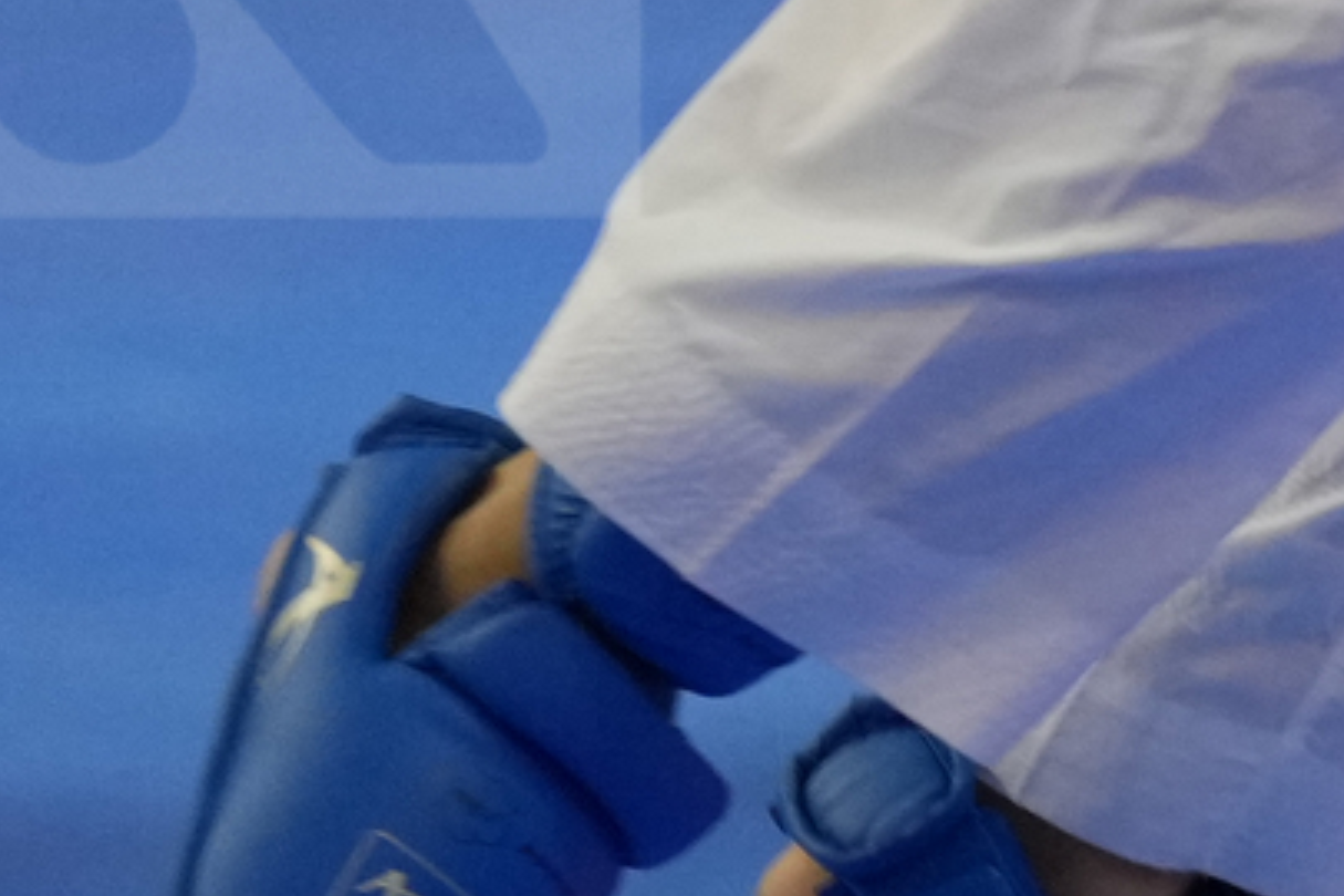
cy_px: -1590
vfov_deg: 1.6
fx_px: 32701
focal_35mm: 876
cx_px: 3010
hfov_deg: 2.3
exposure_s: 1/1000
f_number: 2.8
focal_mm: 142
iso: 2500
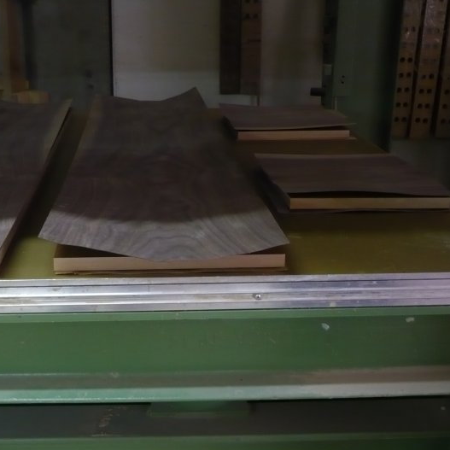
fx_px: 691
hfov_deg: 35.4
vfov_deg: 36.1
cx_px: 126
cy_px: 236
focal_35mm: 47
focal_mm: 5.8
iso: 250
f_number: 2.8
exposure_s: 1/8
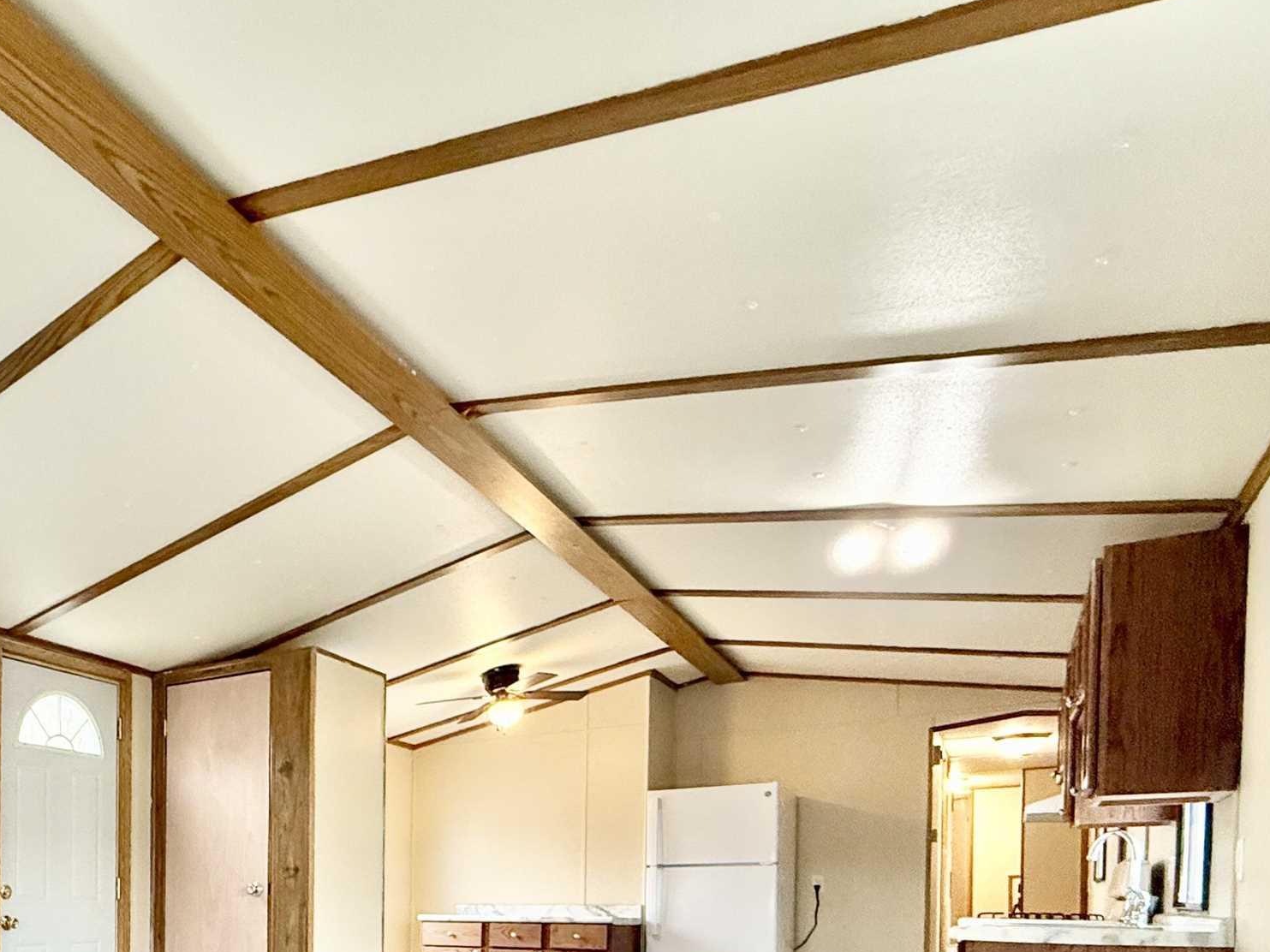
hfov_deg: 54.3
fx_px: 1064
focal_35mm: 29
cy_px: 937
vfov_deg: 42.2
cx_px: 142
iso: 500
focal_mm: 2.22
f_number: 2.2
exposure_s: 1/120
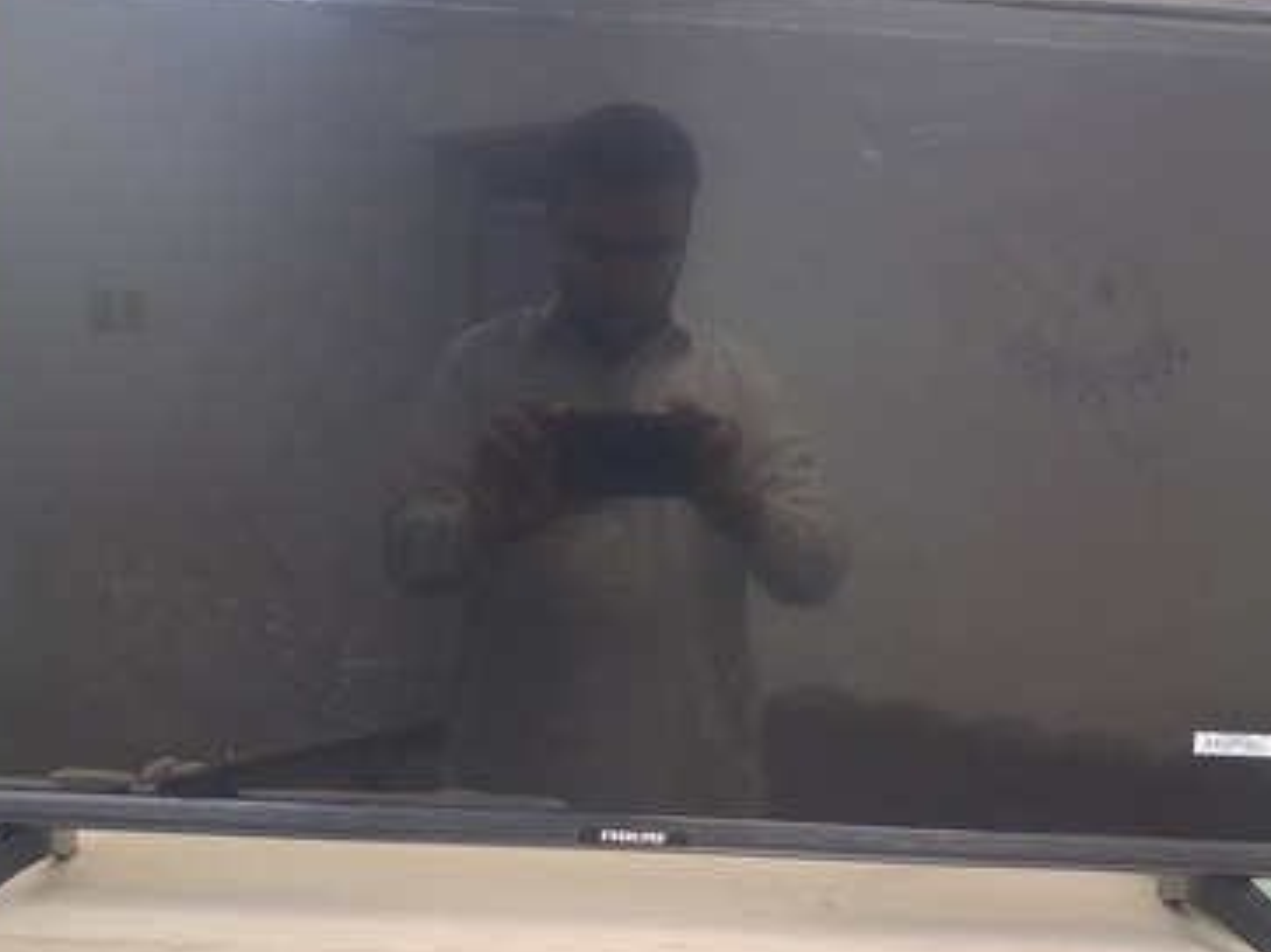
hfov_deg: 53.9
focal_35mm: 34
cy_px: 471
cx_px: 590
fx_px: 1248
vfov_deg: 41.8
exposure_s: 1/30
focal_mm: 4
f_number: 1.8
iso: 500
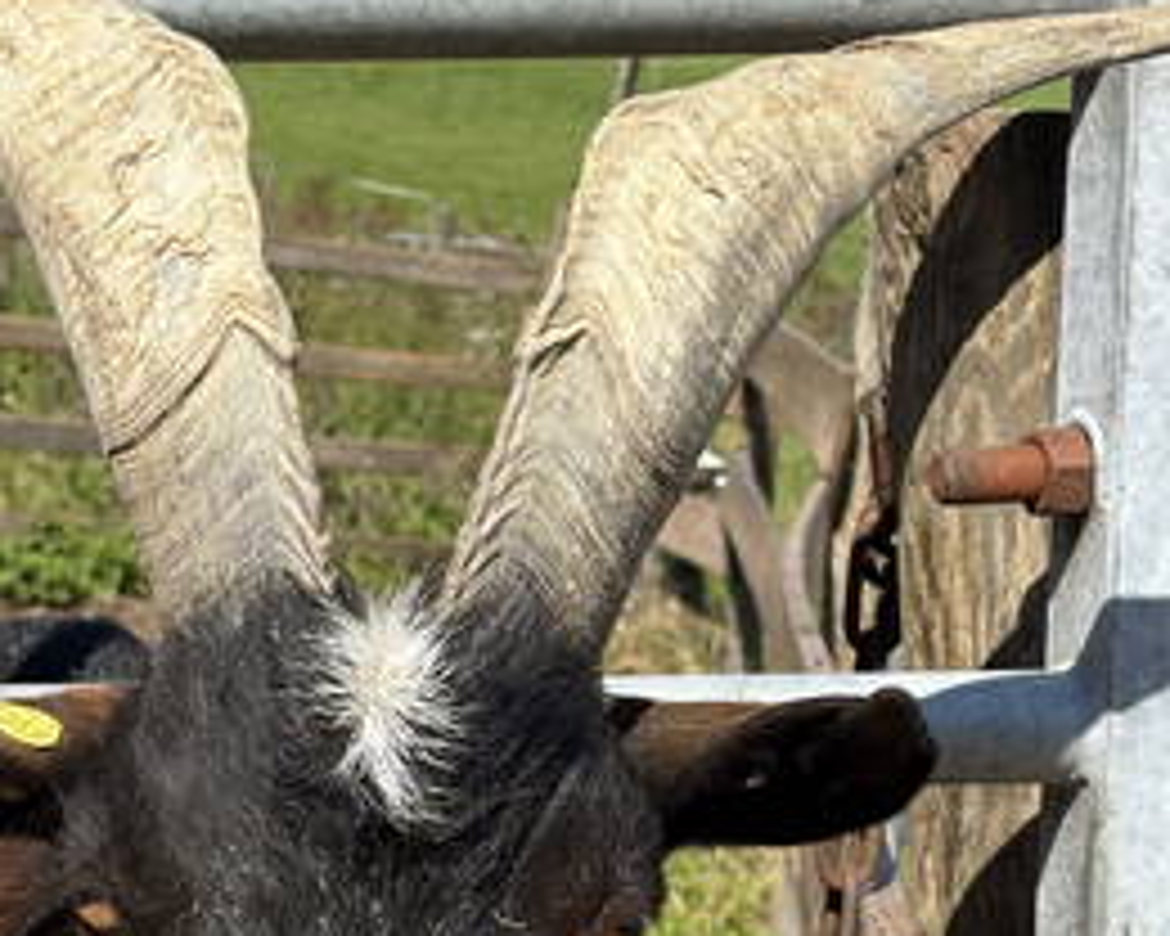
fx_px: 2701
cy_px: 657
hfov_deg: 24.3
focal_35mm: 78
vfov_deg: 19.6
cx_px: 387
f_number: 1.6
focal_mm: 5.96
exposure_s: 1/3448
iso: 50
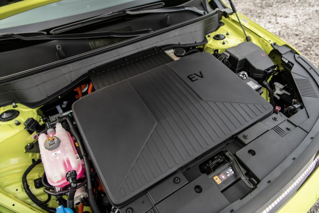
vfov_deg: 53.2
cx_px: 160
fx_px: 213
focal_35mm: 24
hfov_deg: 73.7
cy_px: 106
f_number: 4
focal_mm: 24
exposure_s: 1/40
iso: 400
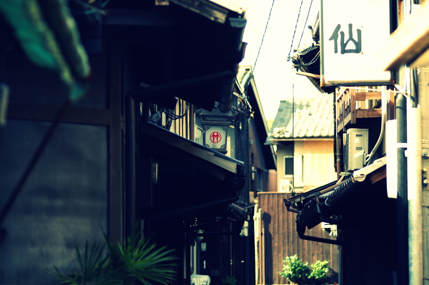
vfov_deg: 9.1
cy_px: 142
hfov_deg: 13.7
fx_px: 1785
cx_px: 214
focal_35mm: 150
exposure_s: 1/400
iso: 125
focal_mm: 100
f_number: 2.8
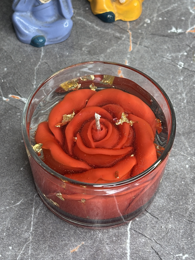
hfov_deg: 28.0
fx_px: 391
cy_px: 130
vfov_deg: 36.8
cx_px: 98
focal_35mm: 52
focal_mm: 5.96
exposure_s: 1/100
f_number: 1.6
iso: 64
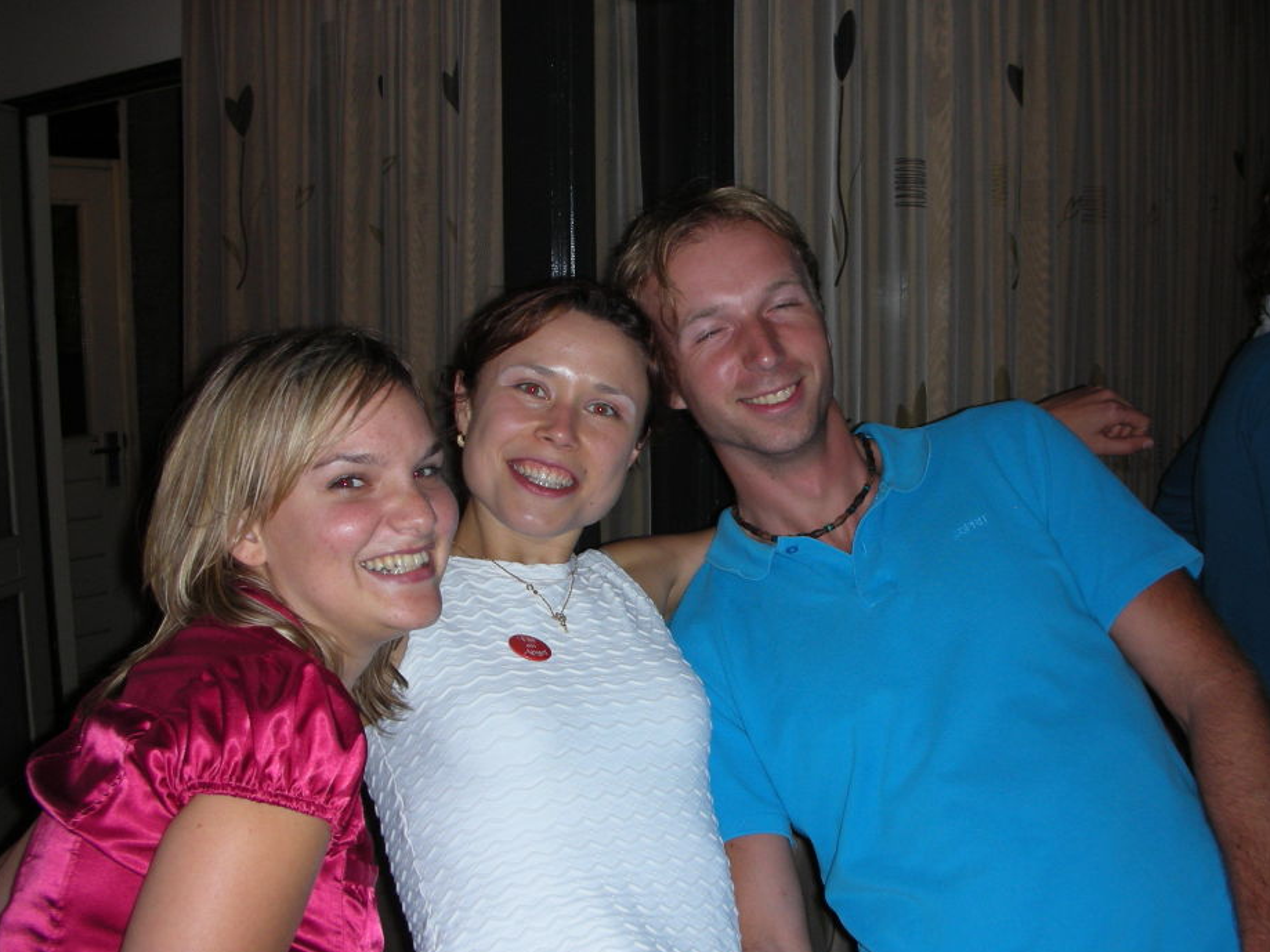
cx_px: 679
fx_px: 1431
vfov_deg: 36.8
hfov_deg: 47.8
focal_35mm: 39
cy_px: 486
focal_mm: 5.8
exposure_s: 1/60.1
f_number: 3
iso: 50
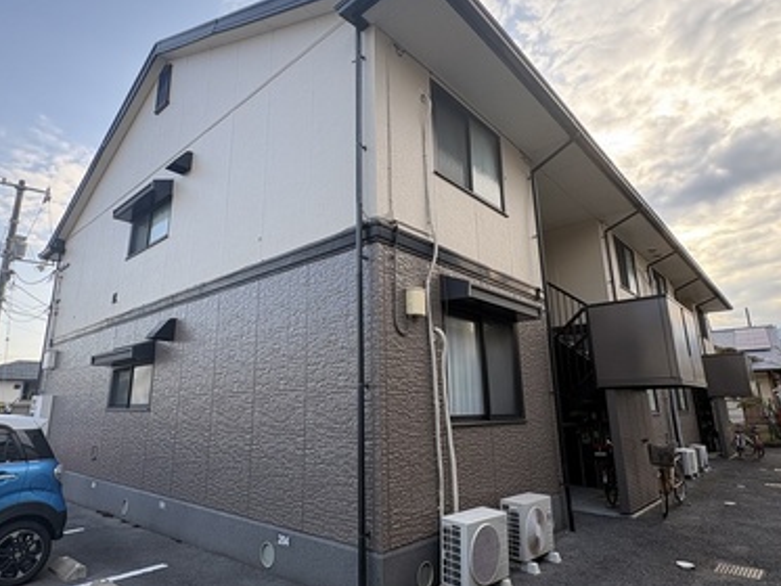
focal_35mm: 21
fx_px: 474
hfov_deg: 78.9
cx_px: 364
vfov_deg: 63.5
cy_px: 287
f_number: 2.2
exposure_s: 1/257
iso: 40
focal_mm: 2.22
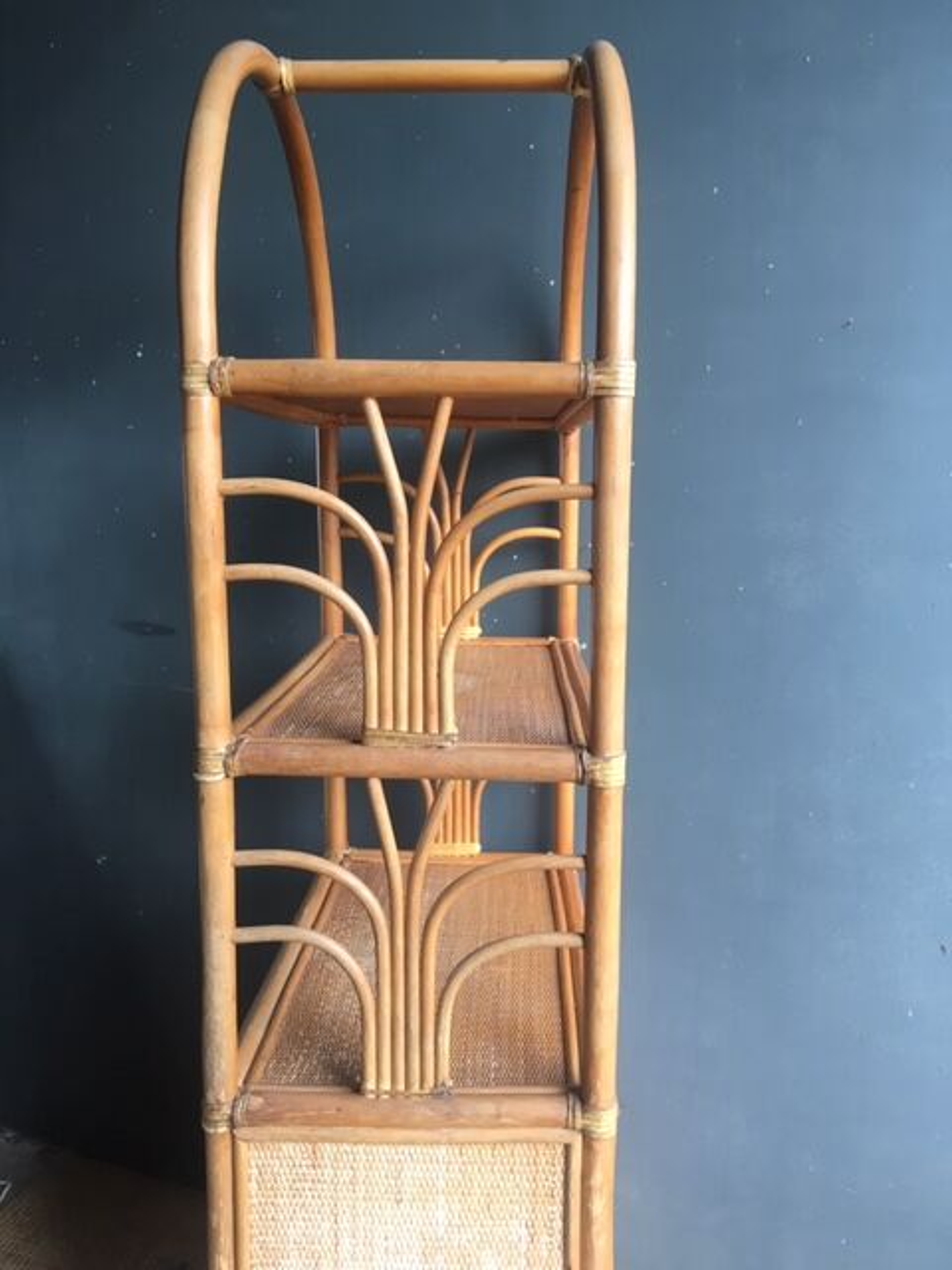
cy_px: 635
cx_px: 476
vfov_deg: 61.7
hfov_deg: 48.2
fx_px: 1063
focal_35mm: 29
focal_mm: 4.15
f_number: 2.2
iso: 32
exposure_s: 1/33
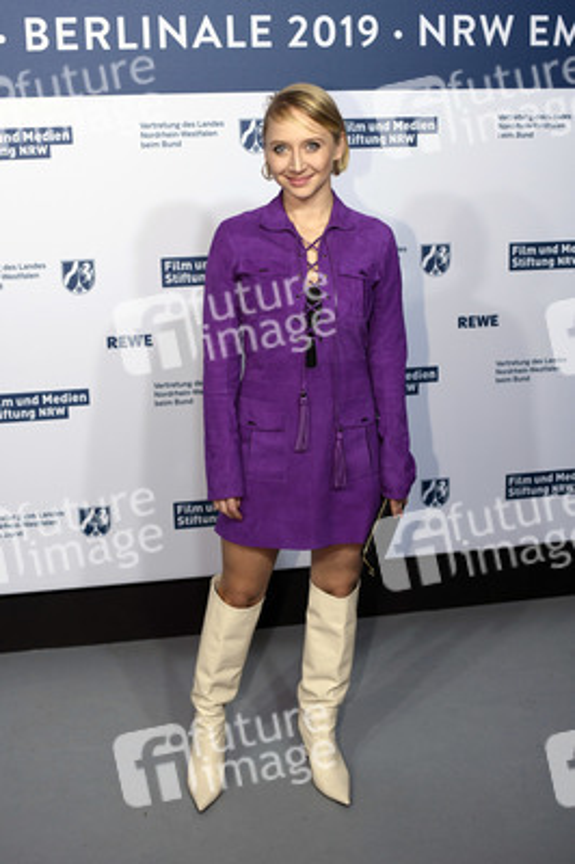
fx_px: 960
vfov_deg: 48.5
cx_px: 288
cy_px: 432
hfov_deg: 33.3
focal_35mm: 40
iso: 800
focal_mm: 40
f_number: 4
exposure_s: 1/400
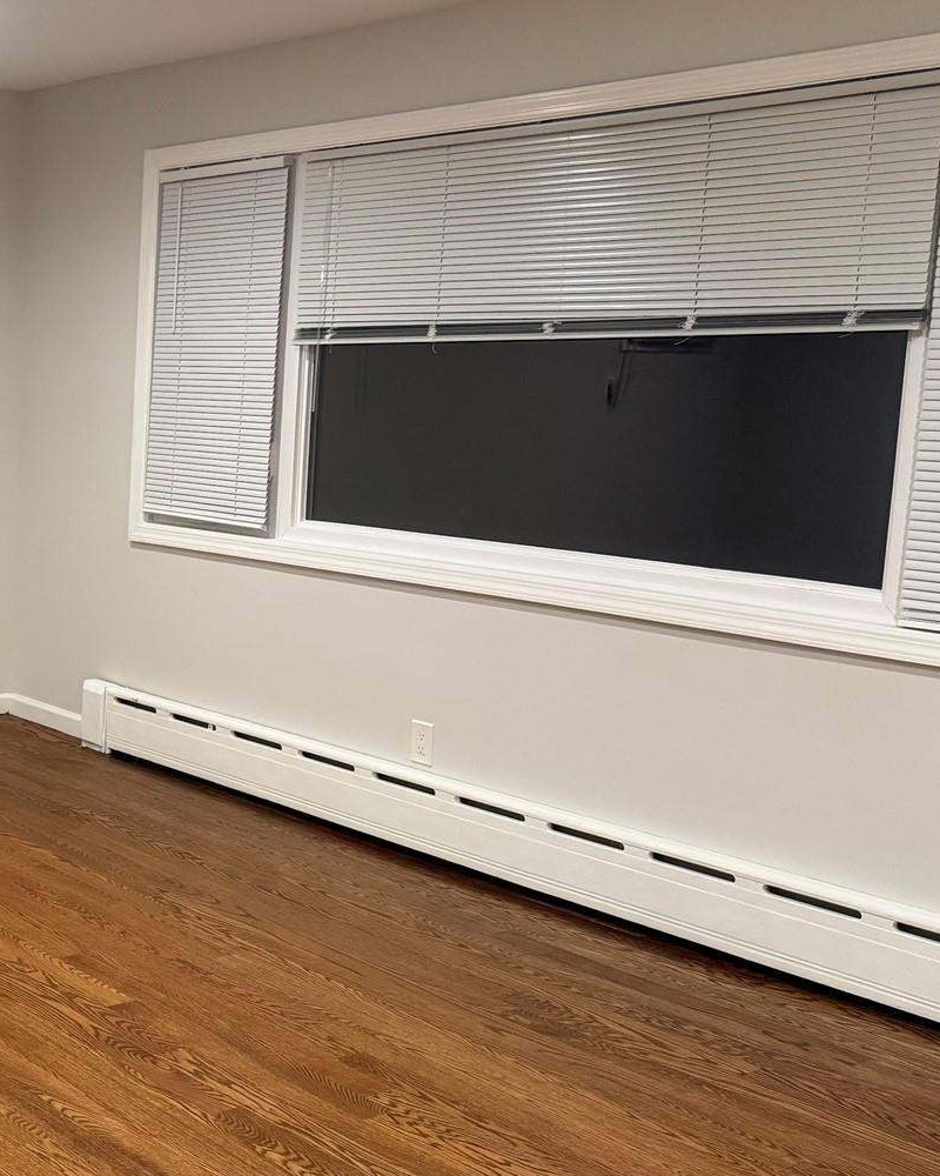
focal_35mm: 48
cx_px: -157
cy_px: 601
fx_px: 1669
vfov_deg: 38.8
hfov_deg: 27.9
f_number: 1.78
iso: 250
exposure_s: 1/60
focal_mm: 6.76
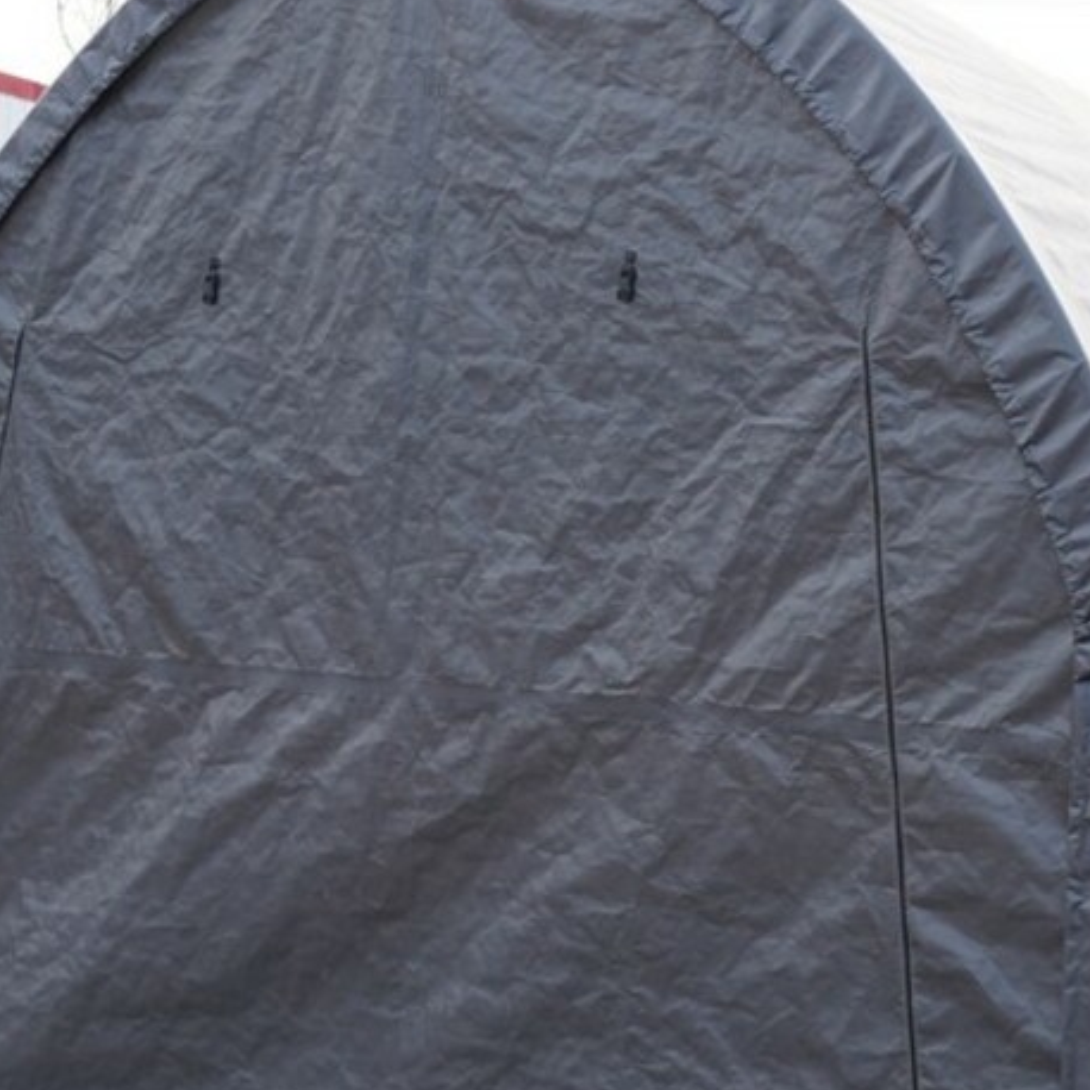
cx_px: 697
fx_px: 2779
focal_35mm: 78
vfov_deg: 22.1
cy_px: 685
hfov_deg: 22.1
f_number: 4.5
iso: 250
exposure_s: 1/60
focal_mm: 35
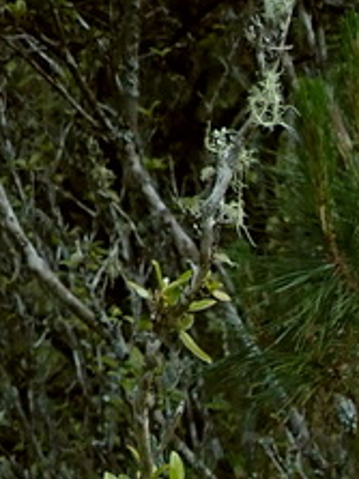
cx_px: 612
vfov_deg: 15.2
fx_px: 1523
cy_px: 885
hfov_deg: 12.5
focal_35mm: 110
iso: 125
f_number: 2
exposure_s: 1/60
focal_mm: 4.5
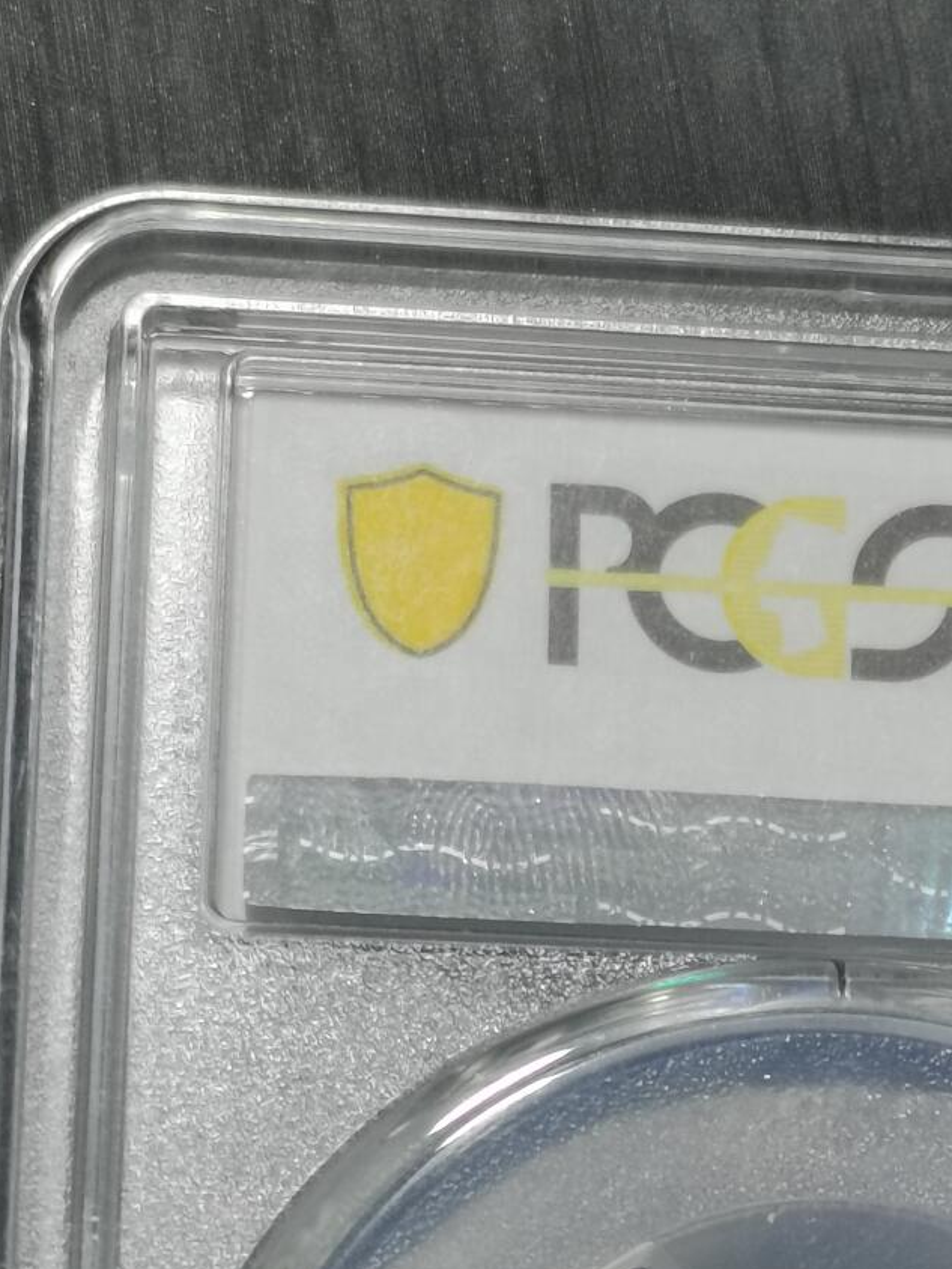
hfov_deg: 10.3
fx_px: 5240
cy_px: 1248
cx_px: 814
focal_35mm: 143
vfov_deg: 13.6
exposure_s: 1/120
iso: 125
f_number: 1.8
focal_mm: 5.58
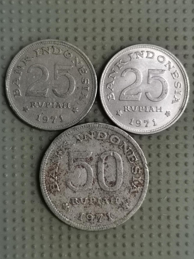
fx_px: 403
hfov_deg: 27.0
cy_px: 132
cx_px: 95
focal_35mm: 54
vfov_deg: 35.5
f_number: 1.8
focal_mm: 4.75
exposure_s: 1/36
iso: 250
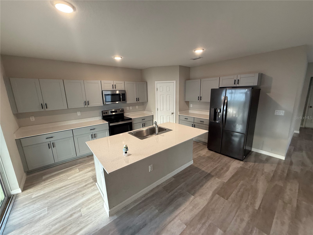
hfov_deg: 102.1
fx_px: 127
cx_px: 156
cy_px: 118
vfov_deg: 85.7
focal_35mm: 14
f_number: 2.2
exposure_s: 1/120
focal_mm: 2.22
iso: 250
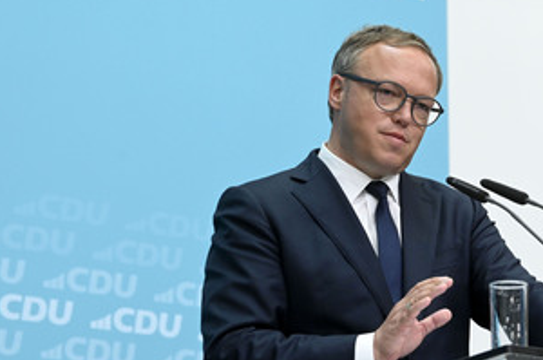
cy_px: 128
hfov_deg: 13.0
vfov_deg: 8.7
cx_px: 316
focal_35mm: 158
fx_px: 2379
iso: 4000
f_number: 5.6
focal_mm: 105
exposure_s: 1/500
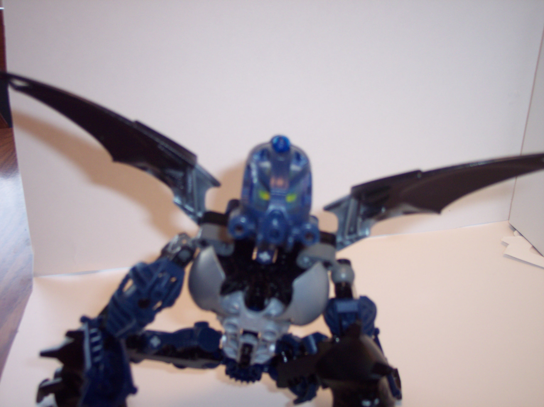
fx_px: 597
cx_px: 272
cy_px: 204
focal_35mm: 38
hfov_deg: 49.0
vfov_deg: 37.7
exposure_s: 1/45
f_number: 2.8
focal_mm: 8
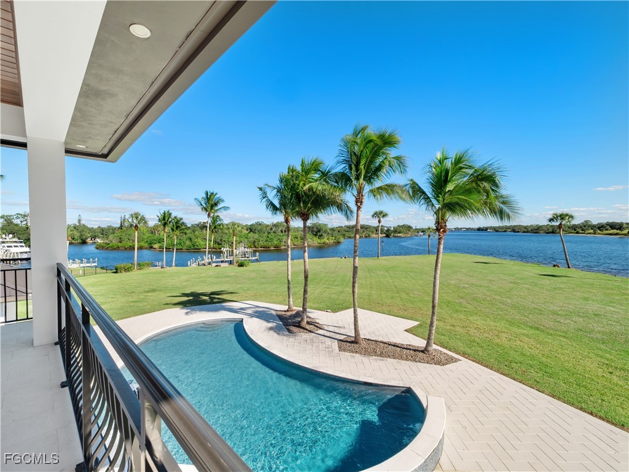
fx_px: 254
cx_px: 314
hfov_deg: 102.1
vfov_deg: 85.7
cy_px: 236
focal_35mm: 14
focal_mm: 7
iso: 200
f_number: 7.1
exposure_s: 1/400
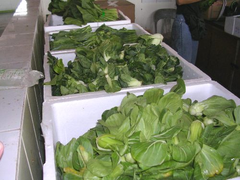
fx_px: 263
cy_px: 90
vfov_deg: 37.7
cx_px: 120
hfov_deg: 49.0
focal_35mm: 38
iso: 50
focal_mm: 5.8
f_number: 2.8
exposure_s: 1/60.1
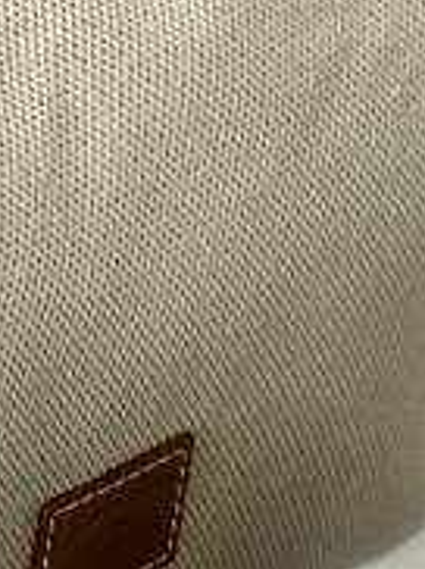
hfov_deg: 3.6
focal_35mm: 412
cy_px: 975
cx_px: 291
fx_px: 6760
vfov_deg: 4.8
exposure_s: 1/122
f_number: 2.4
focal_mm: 6
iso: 64
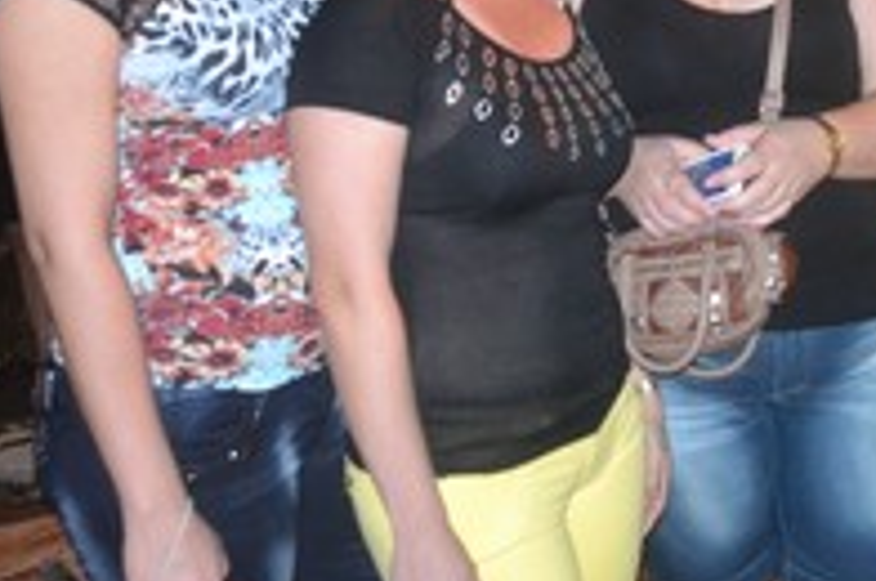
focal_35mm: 69
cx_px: 809
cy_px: 58
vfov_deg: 19.3
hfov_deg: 28.1
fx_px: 1676
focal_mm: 20
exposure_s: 1/60
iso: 3200
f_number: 3.5
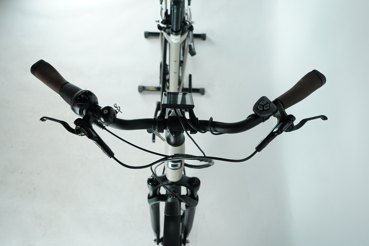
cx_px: 184
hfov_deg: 60.3
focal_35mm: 31
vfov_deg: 42.3
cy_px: 123
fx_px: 318
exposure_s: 1/200
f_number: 5.6
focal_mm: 31
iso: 2000
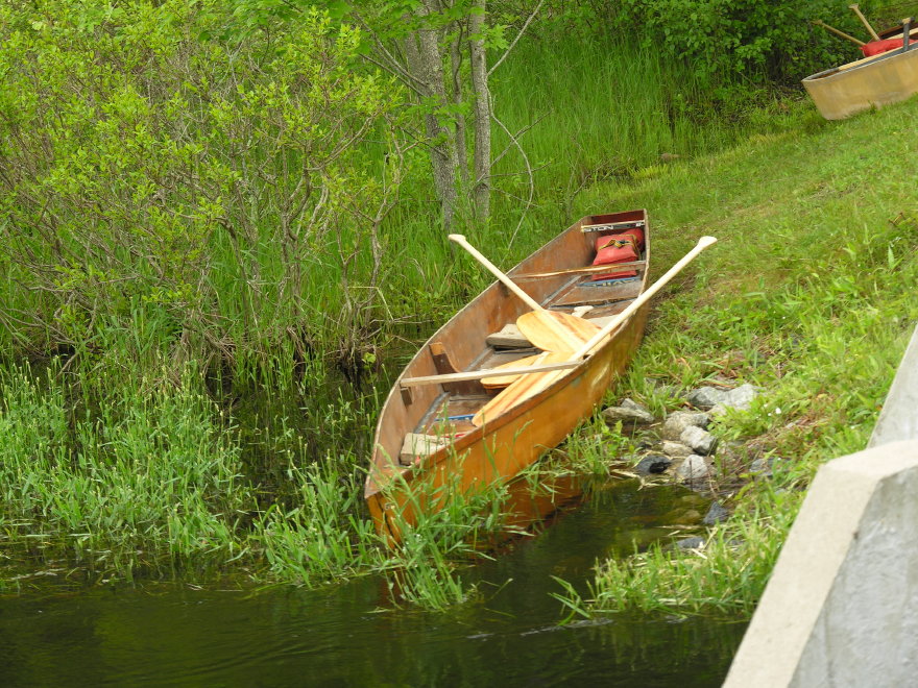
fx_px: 3368
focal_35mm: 127
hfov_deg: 15.5
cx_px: 459
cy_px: 344
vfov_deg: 11.7
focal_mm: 32.4
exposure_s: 1/67.8
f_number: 4.3
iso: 50
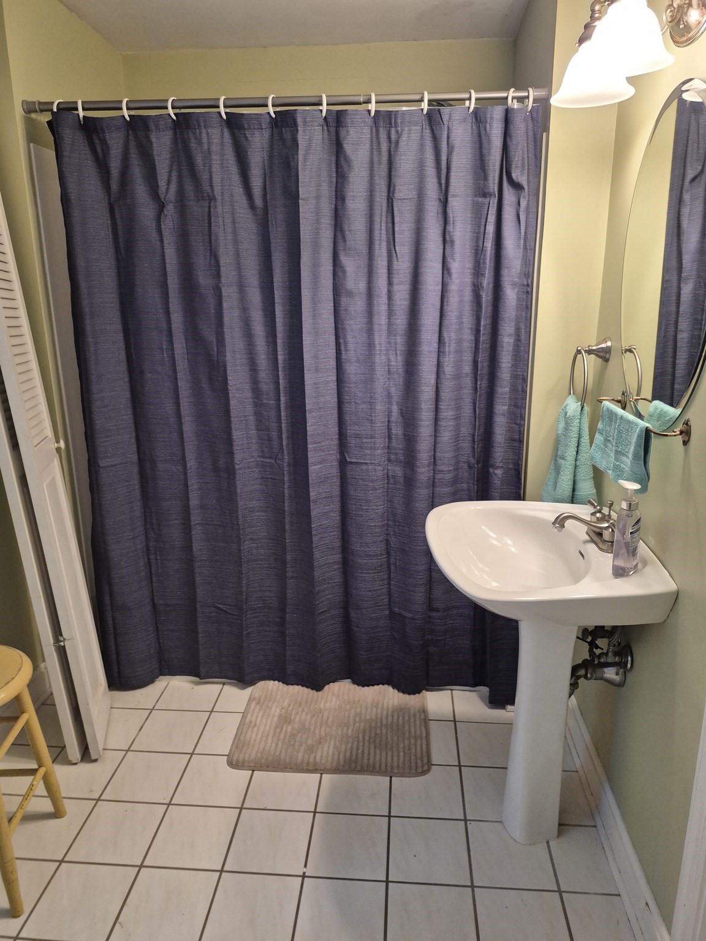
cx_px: 353
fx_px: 625
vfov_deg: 73.9
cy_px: 470
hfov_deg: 58.9
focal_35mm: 23
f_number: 1.8
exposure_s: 1/120
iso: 640
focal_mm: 5.4
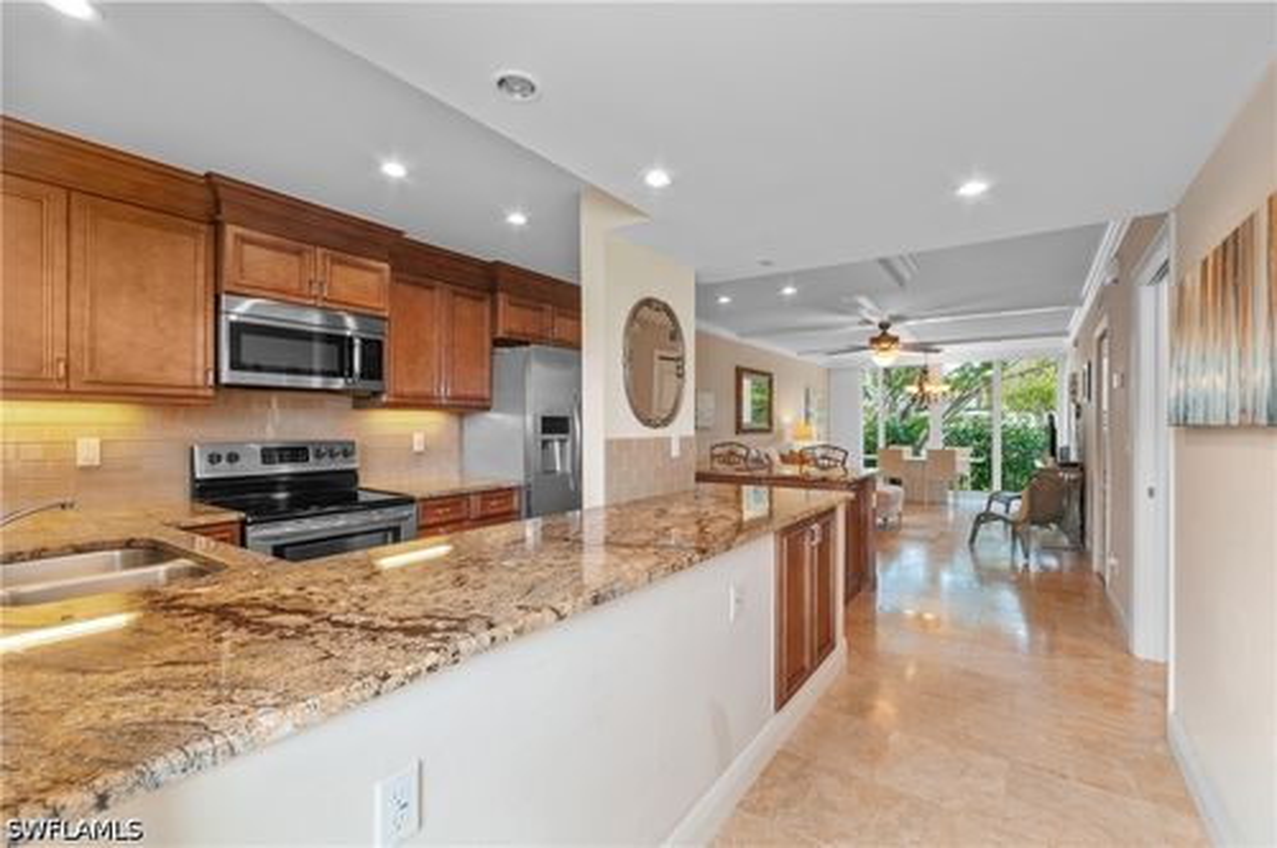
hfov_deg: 100.5
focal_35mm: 15
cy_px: 424
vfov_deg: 77.2
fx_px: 531
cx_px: 638
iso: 200
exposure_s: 1/2.5
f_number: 10
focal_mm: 10
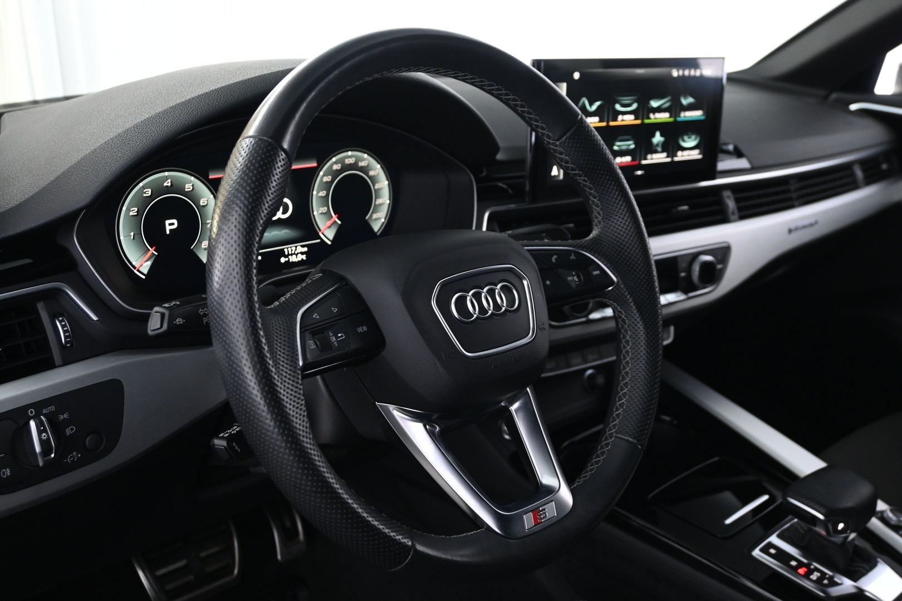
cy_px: 300
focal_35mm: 37
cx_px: 451
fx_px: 921
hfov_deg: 52.2
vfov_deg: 36.2
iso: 1600
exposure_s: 1/10
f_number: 4.2
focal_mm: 24.5
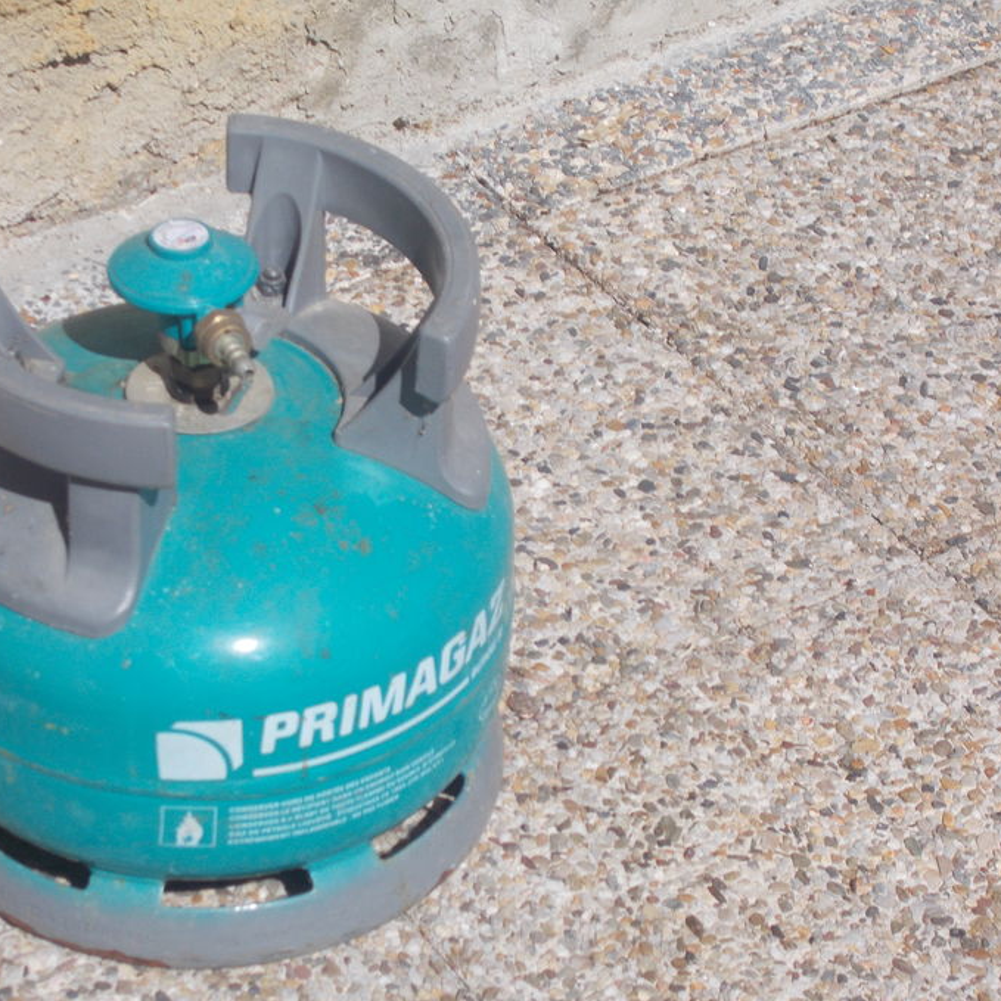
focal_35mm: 112
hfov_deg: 15.5
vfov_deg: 15.6
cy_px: 540
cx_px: 320
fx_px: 3664
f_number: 6.3
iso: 80
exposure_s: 1/500
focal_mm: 15.4
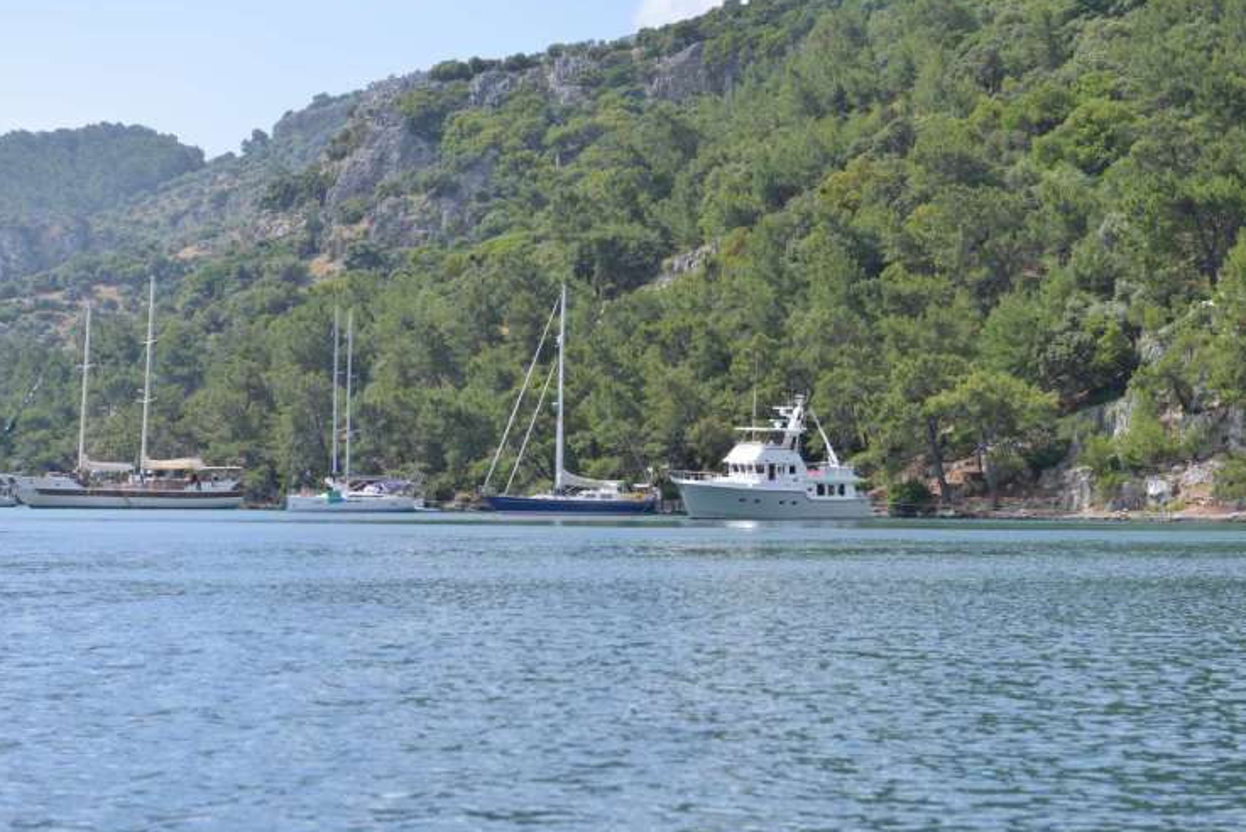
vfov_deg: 18.0
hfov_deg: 26.6
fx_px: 2631
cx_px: 644
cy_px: 408
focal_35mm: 76
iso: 100
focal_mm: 70
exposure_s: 1/160
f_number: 6.3
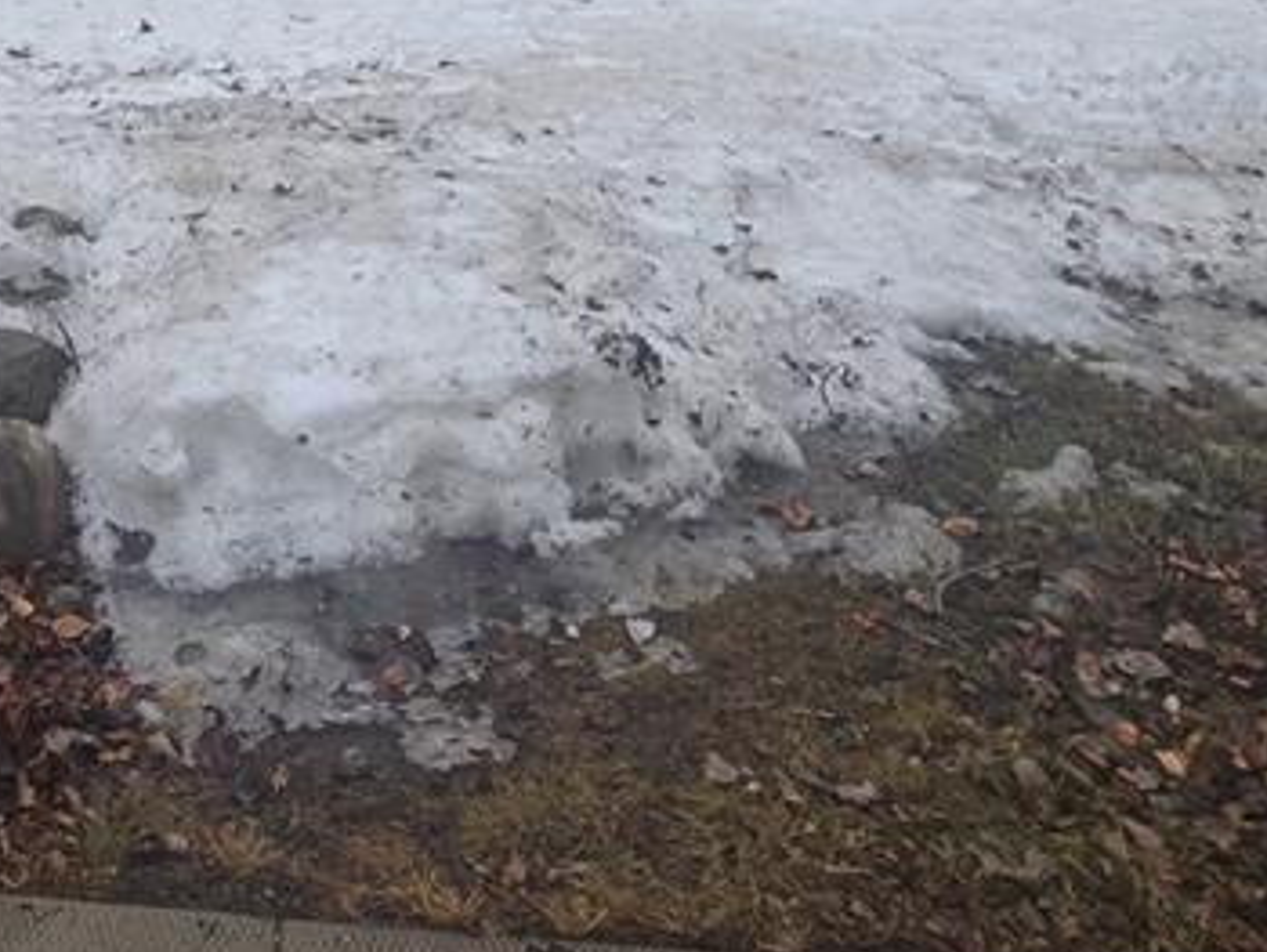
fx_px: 1392
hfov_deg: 45.3
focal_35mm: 38
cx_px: 174
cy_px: -275
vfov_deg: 30.2
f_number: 2.2
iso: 50
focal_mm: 2.2
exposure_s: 1/633
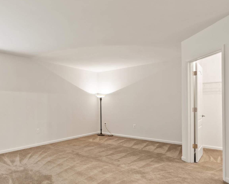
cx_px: 76
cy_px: 103
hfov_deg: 66.3
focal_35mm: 25
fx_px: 169
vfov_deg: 56.6
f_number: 8
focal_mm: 10
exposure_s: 5
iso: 100
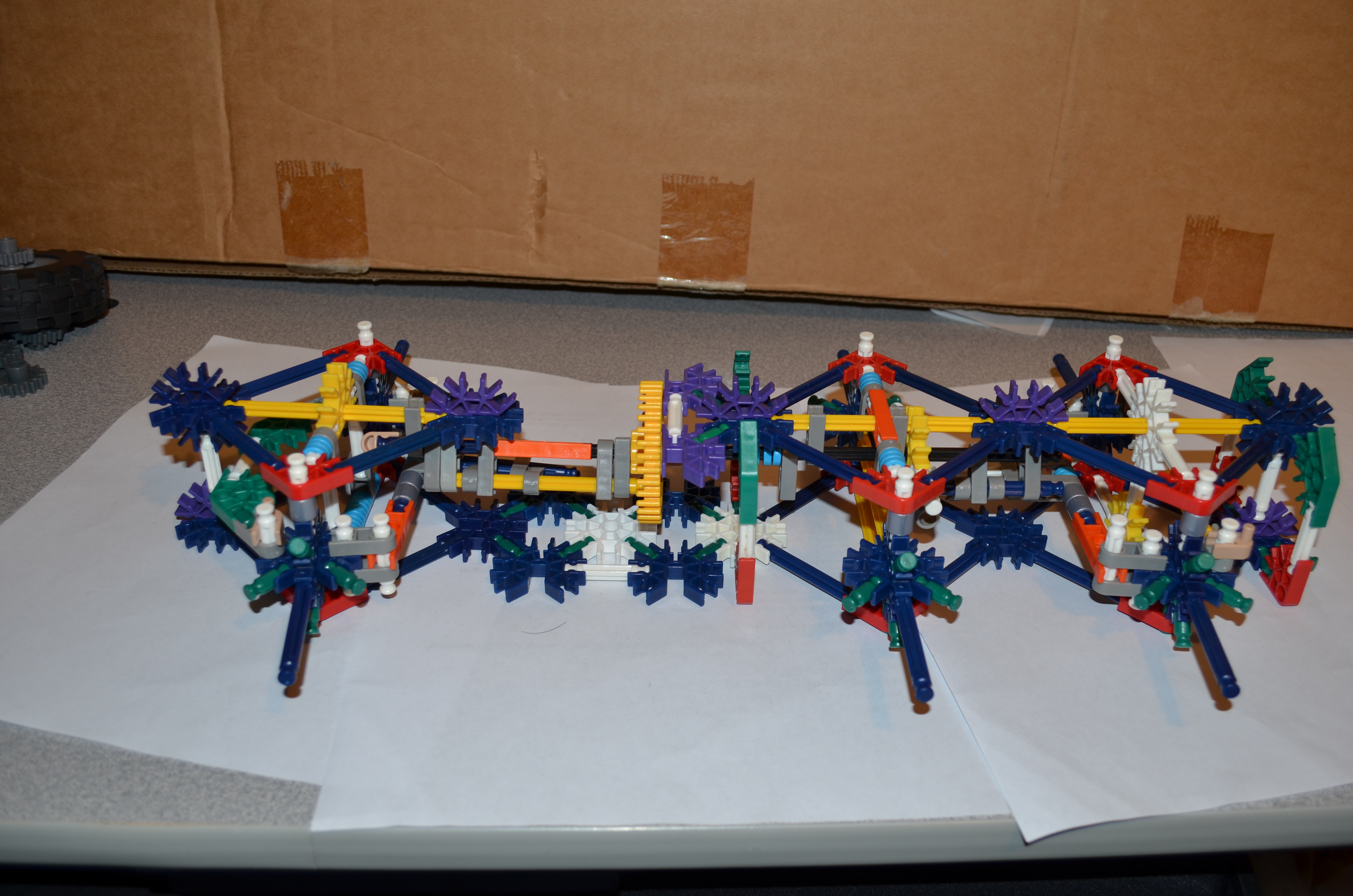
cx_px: 676
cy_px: 448
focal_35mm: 33
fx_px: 1238
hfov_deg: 57.3
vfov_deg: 39.8
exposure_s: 1/30
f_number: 5.6
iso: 200
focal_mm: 22
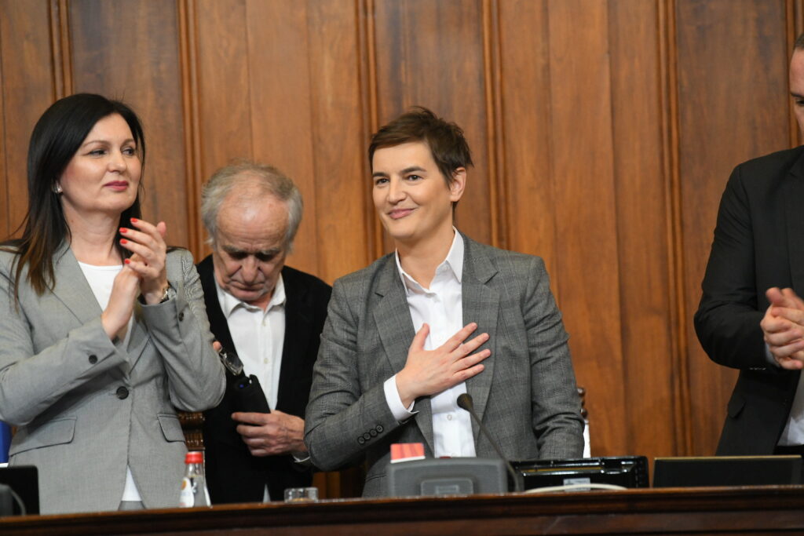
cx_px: 402
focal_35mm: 185
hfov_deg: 11.1
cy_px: 268
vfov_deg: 7.4
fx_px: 4132
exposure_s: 1/320
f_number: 4
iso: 5000
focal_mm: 185
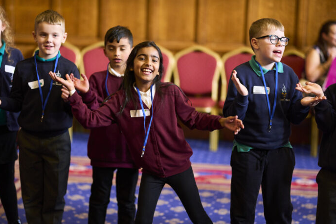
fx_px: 887
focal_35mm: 95
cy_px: 122
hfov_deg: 21.5
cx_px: 163
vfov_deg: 14.4
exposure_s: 1/400
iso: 1250
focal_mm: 85
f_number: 1.4
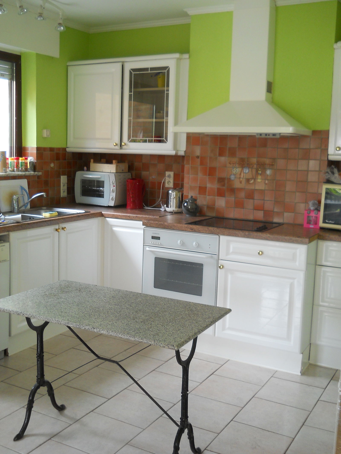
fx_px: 538
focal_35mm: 41
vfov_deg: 45.8
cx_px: 170
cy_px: 227
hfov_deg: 35.1
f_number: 3.1
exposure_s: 1/30
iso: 125
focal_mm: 6.72
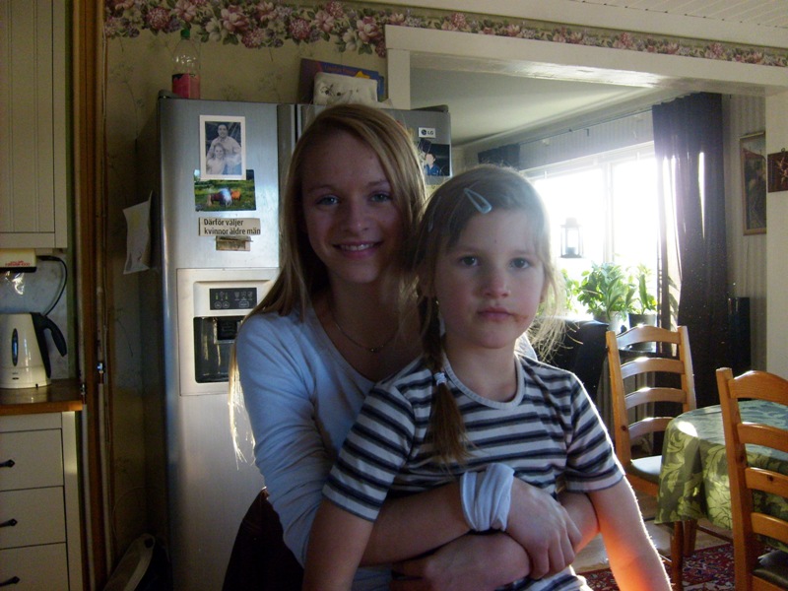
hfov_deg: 52.6
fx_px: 797
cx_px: 394
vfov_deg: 40.7
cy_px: 296
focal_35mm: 35
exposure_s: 1/60
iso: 80
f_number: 2.8
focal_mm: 5.8
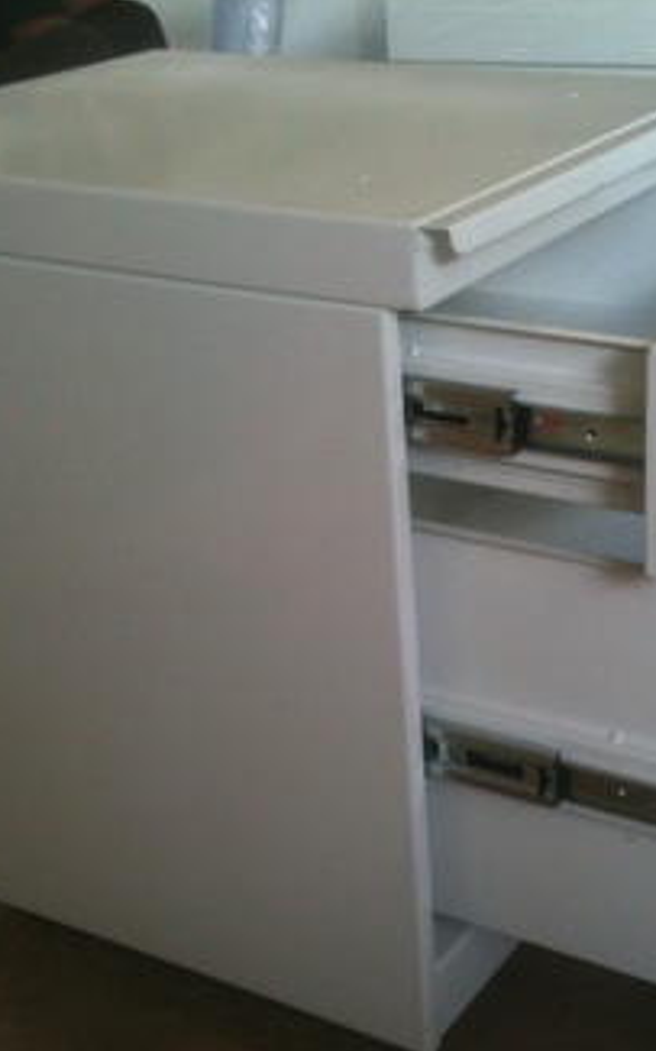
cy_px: 600
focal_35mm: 57
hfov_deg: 22.6
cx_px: 456
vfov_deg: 35.6
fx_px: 1631
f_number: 2.8
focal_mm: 3.85
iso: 100
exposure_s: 1/33
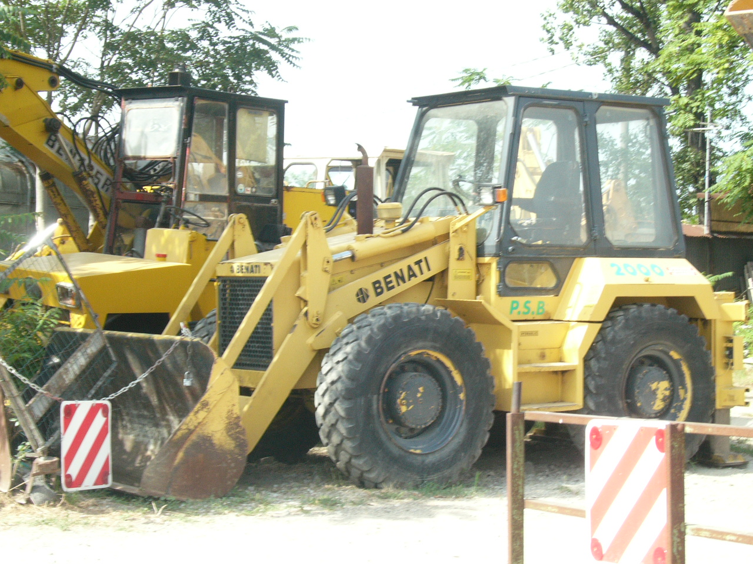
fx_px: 1718
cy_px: 282
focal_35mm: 79
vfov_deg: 18.7
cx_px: 376
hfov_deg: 24.7
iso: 100
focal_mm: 13.1
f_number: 12.1
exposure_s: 1/25
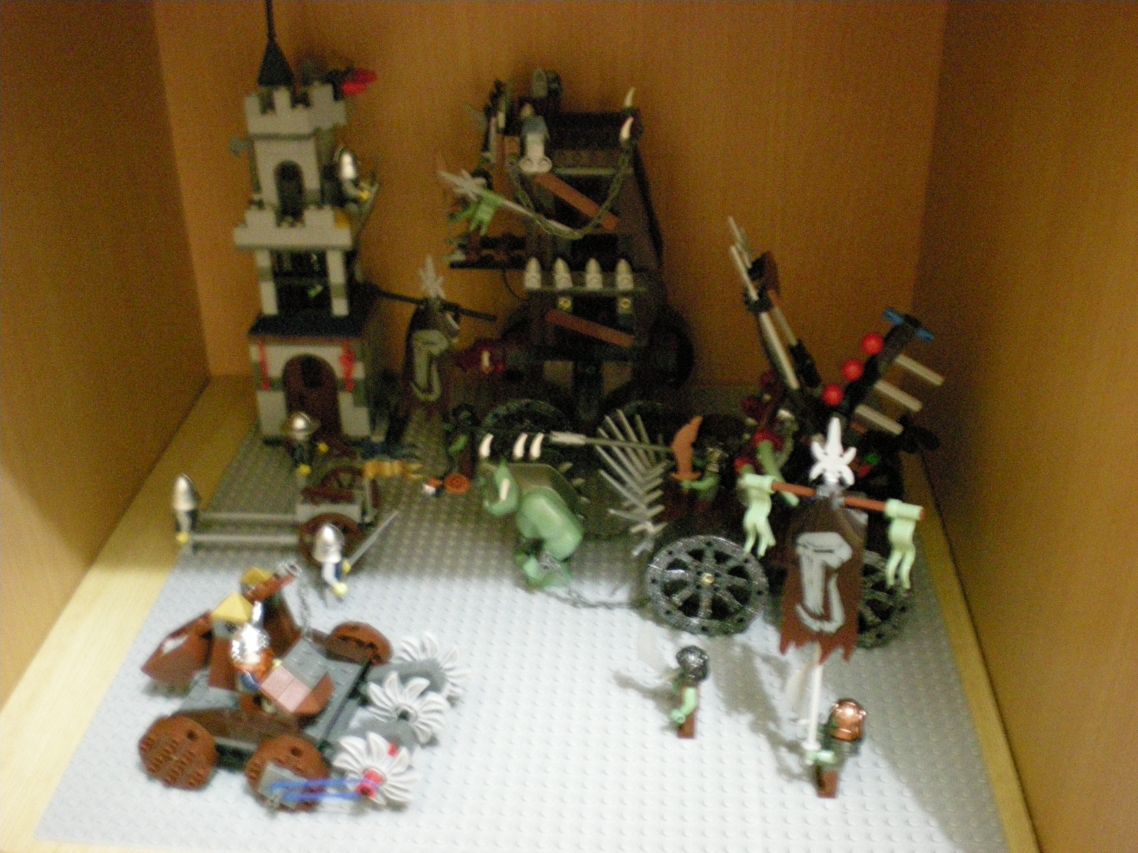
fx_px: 1249
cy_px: 426
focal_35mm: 38
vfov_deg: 37.7
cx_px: 569
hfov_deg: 49.0
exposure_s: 1/2.7
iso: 800
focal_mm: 6.3
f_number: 3.1
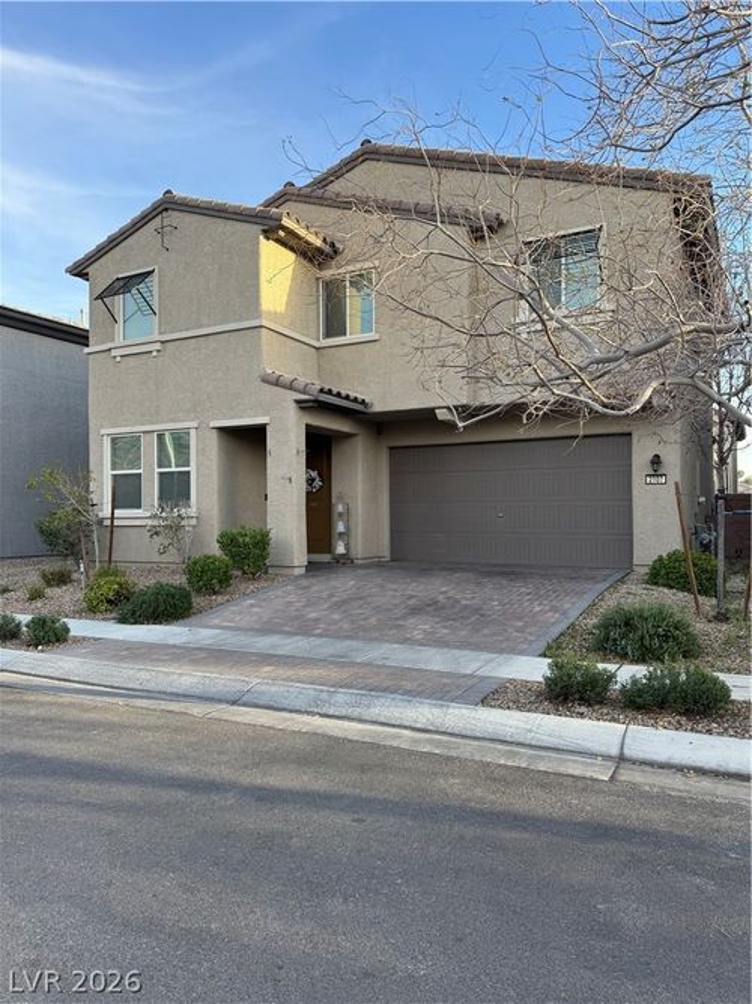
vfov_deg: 71.6
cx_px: 376
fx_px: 695
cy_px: 502
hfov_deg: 56.8
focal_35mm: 24
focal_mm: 6.76
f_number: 1.78
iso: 80
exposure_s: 1/739
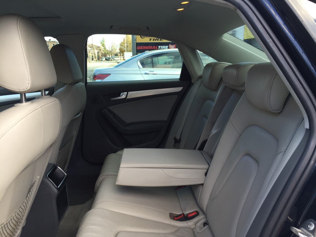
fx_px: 265
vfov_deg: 48.2
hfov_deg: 61.7
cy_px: 118
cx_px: 158
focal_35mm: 29
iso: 40
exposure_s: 1/120
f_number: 2.2
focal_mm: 4.15
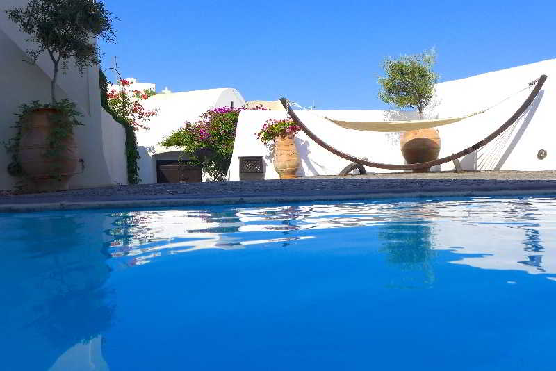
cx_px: 278
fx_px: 463
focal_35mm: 30
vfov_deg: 43.6
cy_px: 186
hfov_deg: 61.9
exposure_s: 1/1600
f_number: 3.5
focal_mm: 5.9
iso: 80
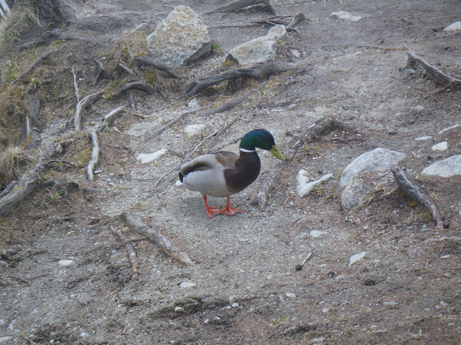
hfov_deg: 17.1
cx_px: 230
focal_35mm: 115
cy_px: 172
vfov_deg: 12.9
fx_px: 1532
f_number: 5.2
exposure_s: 1/160
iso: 160
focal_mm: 20.6
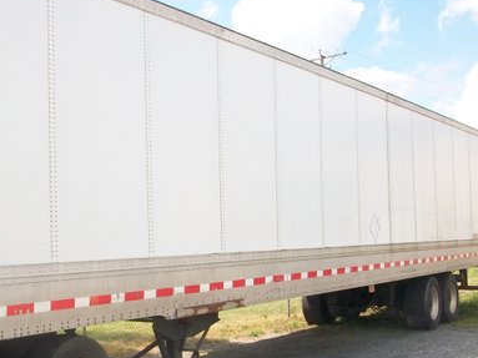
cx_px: 153
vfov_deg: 26.0
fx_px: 773
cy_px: 216
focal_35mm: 56
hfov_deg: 34.0
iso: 80
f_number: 5.5
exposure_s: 1/250
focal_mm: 5.7
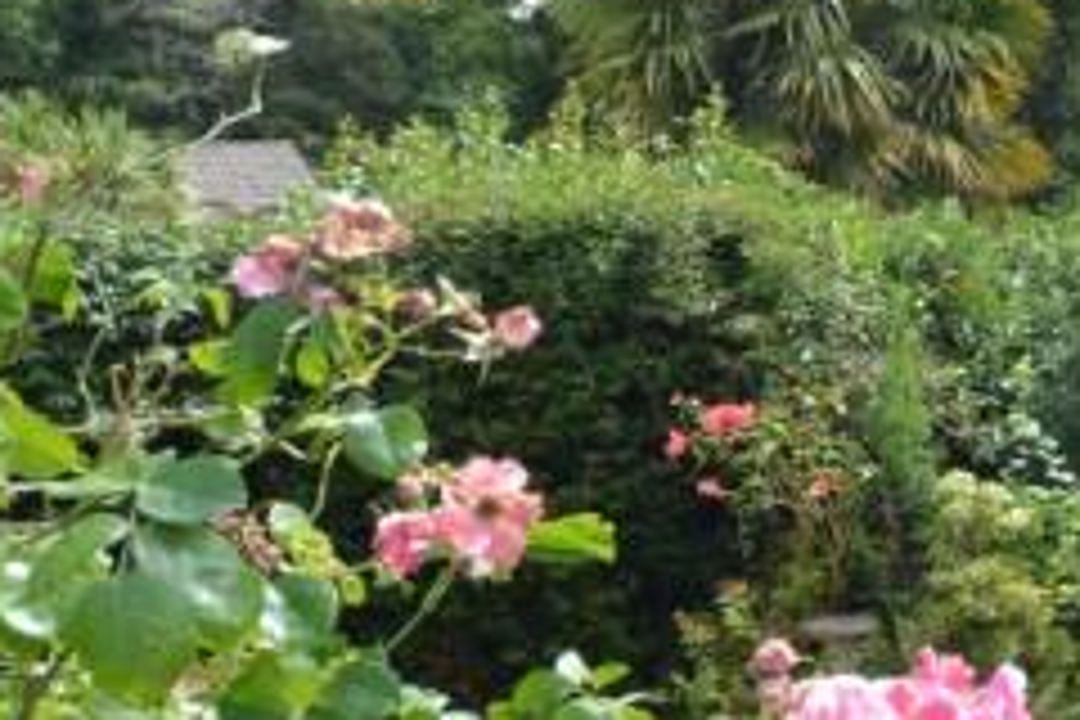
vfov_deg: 21.1
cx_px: 1606
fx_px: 1920
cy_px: 531
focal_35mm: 64
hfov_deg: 24.6
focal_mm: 10
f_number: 8
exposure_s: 1/320
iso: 400
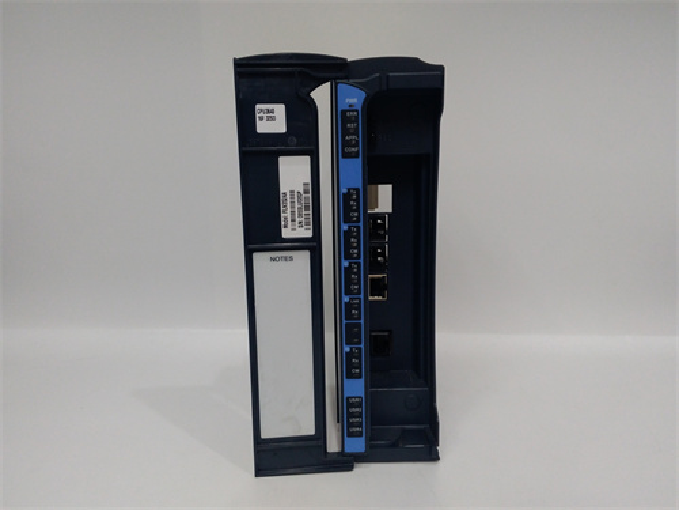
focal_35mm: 27
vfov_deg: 51.4
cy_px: 255
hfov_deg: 65.3
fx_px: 530
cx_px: 340
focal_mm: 3.79
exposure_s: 1/33
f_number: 2
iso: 231
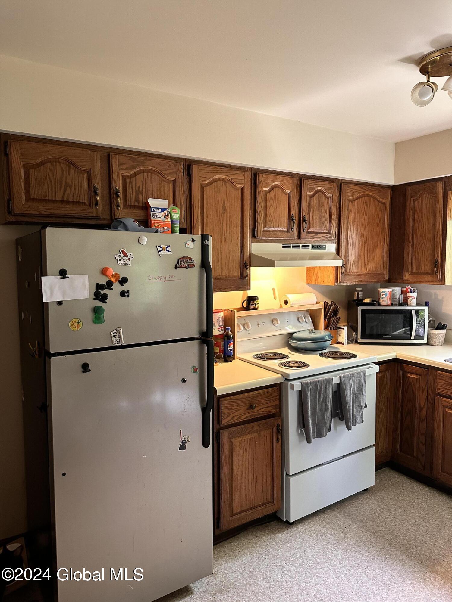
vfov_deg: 71.6
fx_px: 418
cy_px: 301
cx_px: 226
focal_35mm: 24
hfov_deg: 56.8
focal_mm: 6.86
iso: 400
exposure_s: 1/60
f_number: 1.78
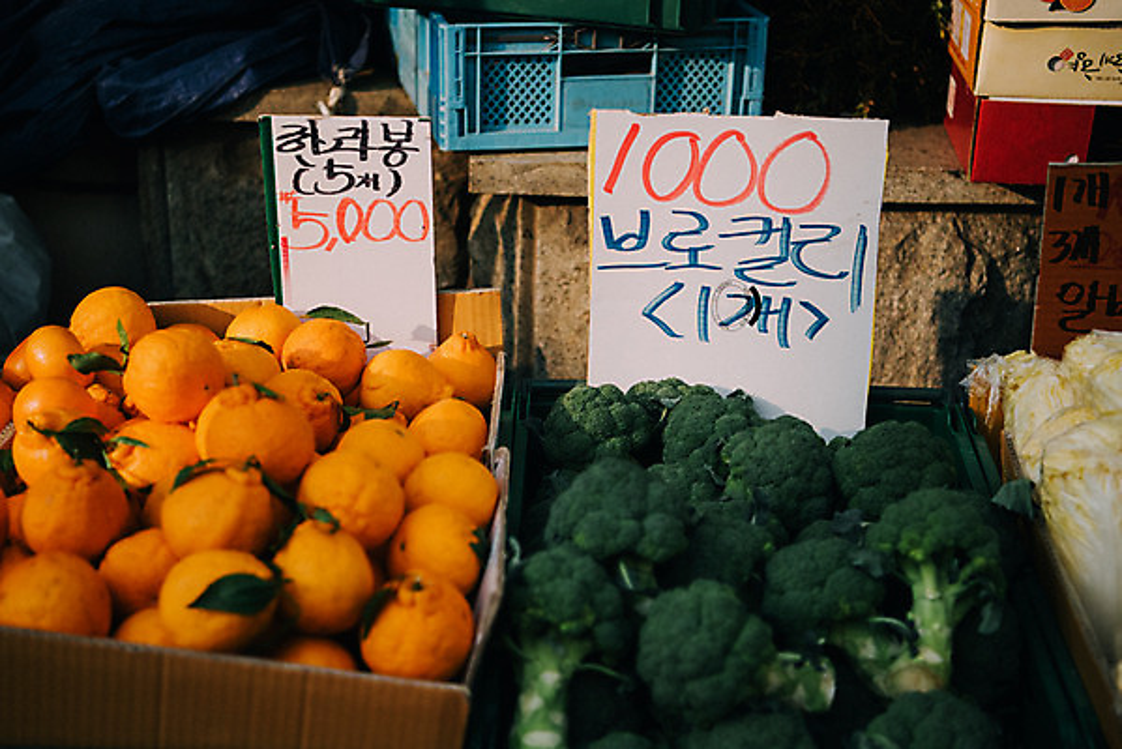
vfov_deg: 24.6
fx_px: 1715
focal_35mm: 55
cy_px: 374
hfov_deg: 36.2
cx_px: 561
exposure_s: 1/8000
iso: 800
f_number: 3.2
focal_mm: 55
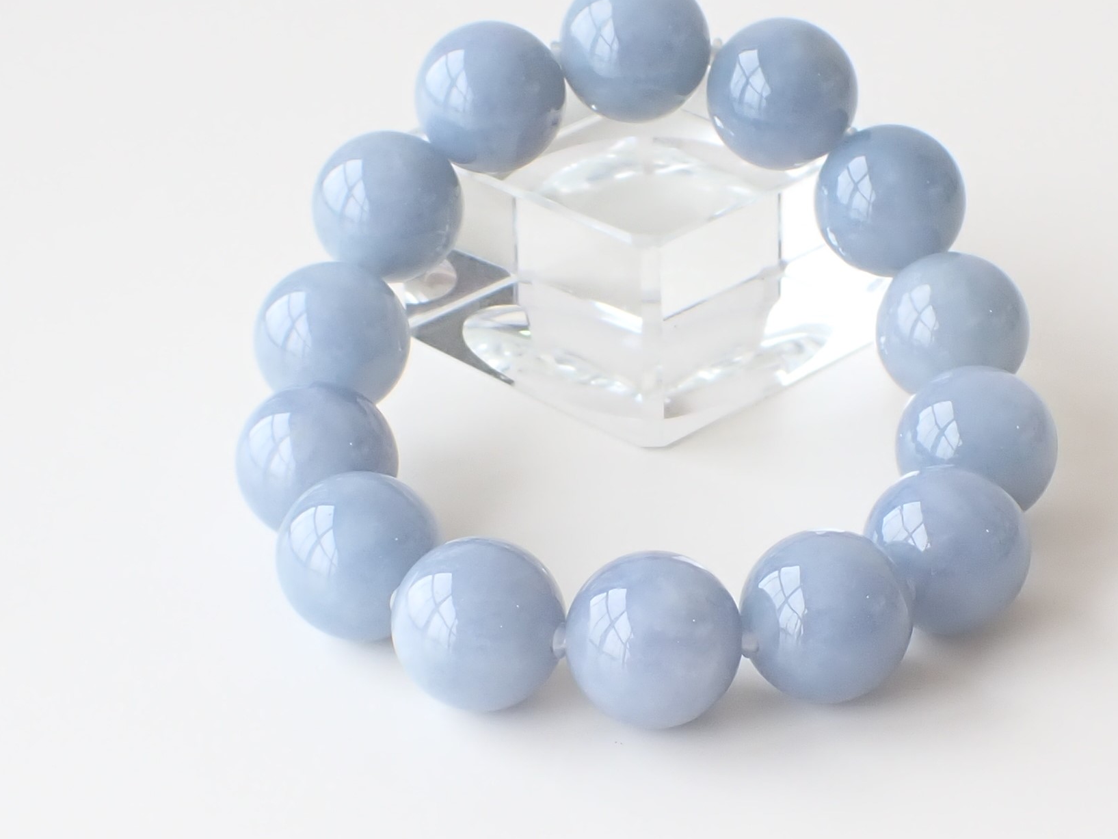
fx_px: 1712
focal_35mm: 53
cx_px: 656
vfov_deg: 27.5
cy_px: 422
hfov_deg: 36.1
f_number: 3.2
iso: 100
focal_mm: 5.4
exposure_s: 1/125
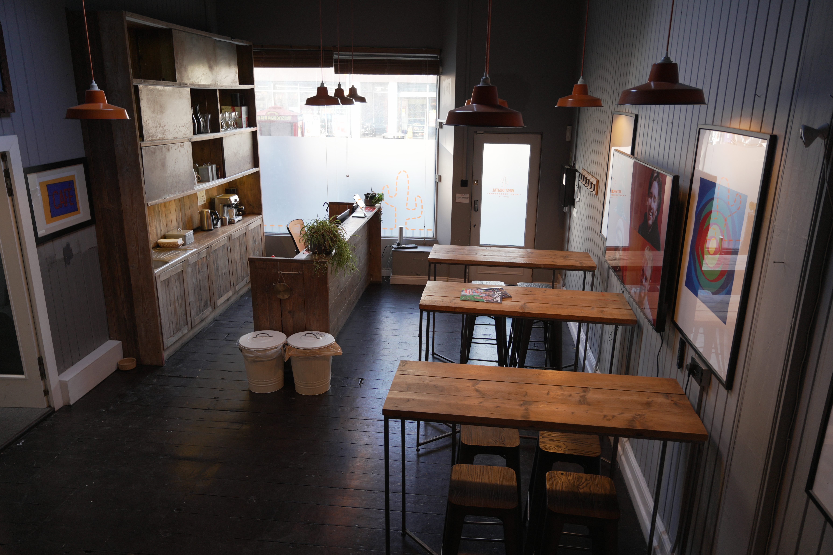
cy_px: 278
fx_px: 625
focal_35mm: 27
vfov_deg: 47.9
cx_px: 416
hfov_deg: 67.4
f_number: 4
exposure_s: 1/25
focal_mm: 18
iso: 200
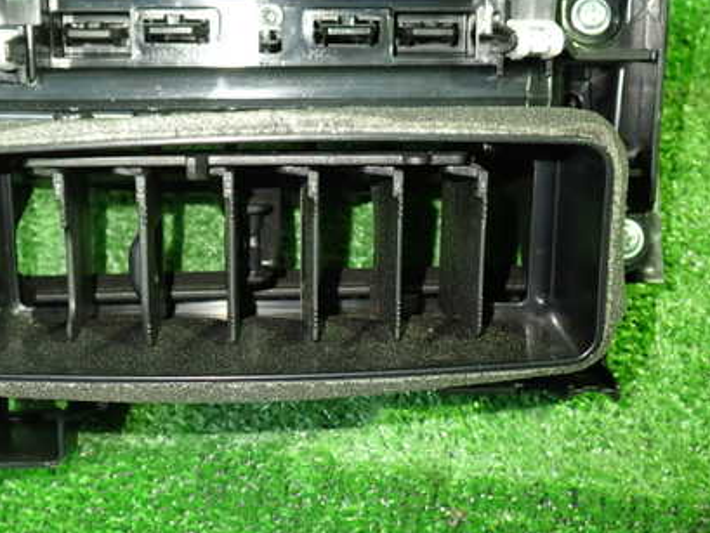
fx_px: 903
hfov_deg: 42.8
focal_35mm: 44
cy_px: 217
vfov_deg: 32.8
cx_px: 293
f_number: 2.3
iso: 800
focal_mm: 5.4
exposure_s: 1/30
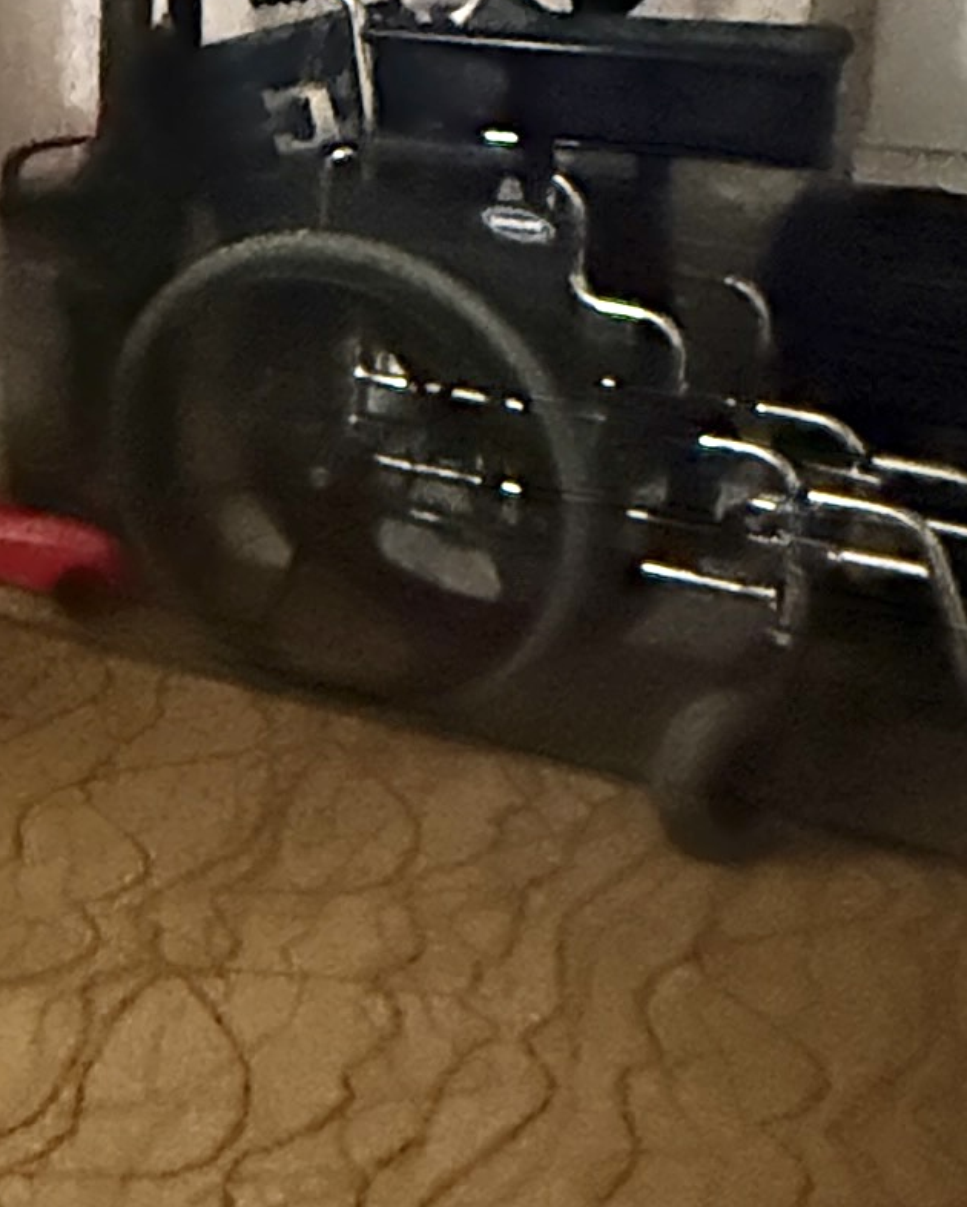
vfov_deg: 25.9
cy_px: 32
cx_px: -961
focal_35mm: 70
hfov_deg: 16.6
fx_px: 2503
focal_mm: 2.22
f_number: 2.2
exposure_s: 1/40
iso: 1250
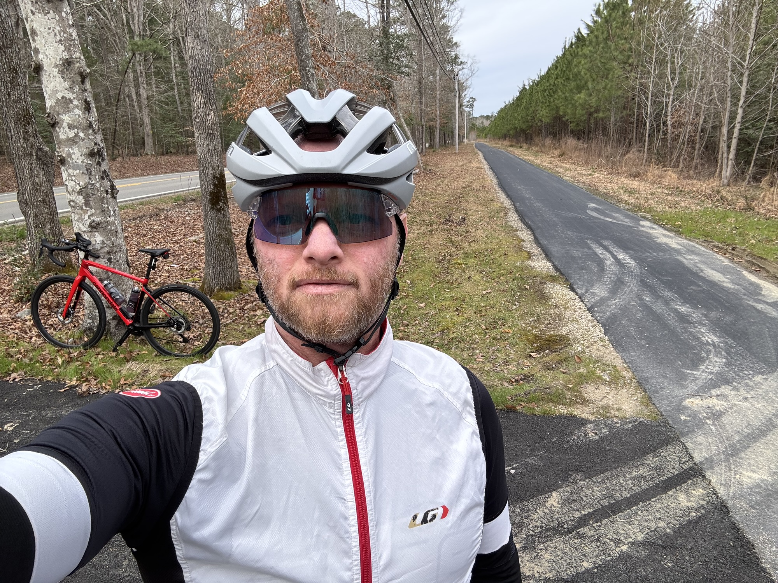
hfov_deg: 73.9
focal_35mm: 23
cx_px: 389
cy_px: 292
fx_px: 517
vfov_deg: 58.9
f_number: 1.9
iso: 25
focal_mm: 2.69
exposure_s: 1/478
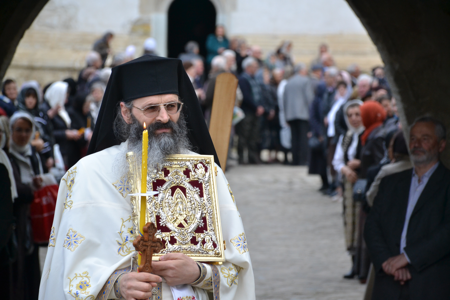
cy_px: 150
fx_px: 2625
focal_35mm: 210
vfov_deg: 6.5
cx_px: 225
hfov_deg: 9.8
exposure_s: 1/400
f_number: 5.6
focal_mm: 140
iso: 800
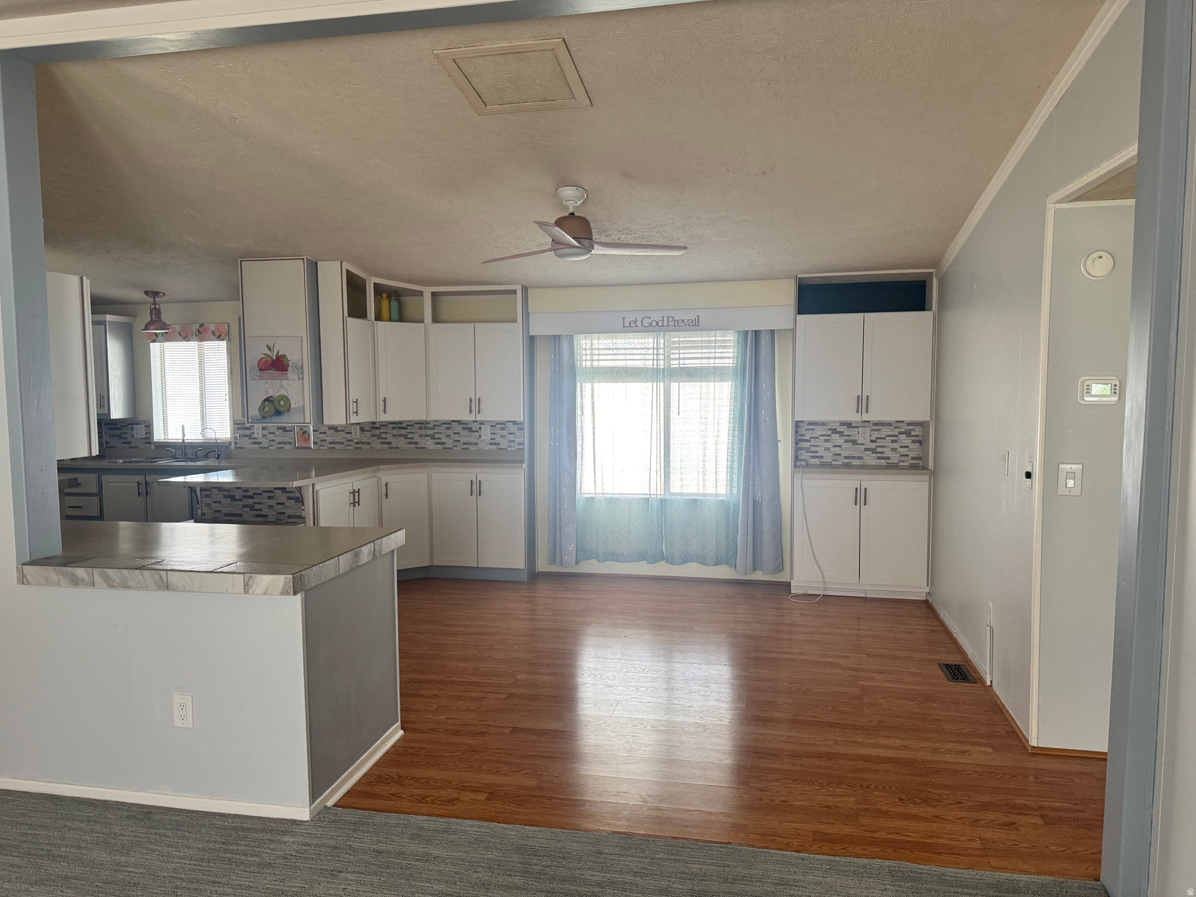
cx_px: 598
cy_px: 448
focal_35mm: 24
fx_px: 829
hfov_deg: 71.6
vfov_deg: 56.8
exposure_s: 1/120
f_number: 1.78
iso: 200
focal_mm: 6.76
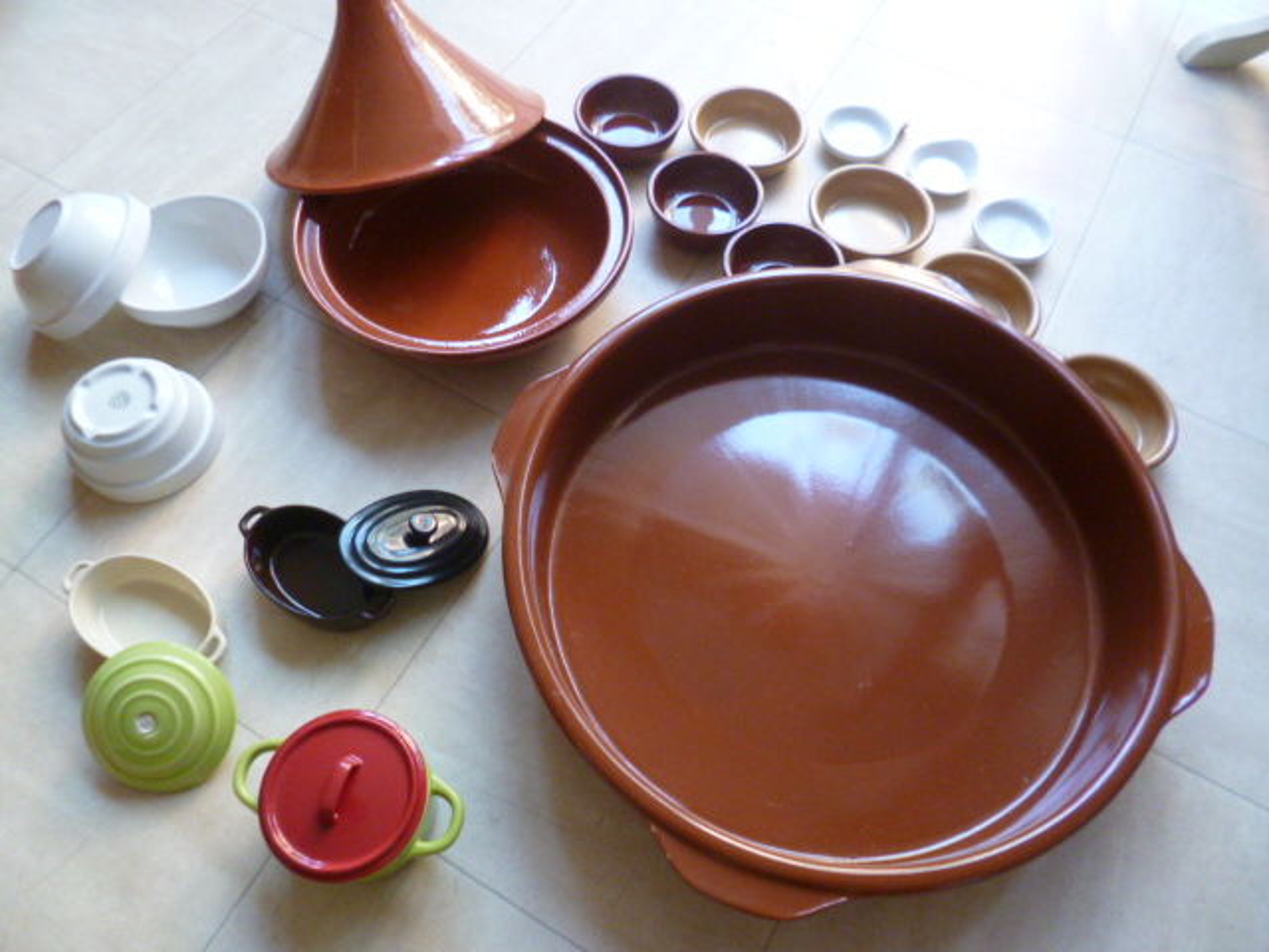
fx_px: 880
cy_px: 476
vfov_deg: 56.8
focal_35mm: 24
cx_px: 634
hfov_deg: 71.6
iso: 400
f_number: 2.5
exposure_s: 1/25
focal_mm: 4.3
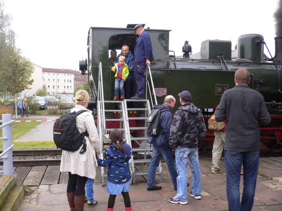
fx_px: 285
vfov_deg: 40.7
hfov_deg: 52.6
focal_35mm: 35
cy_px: 106
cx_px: 141
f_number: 2.8
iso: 100
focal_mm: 5.8
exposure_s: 1/200
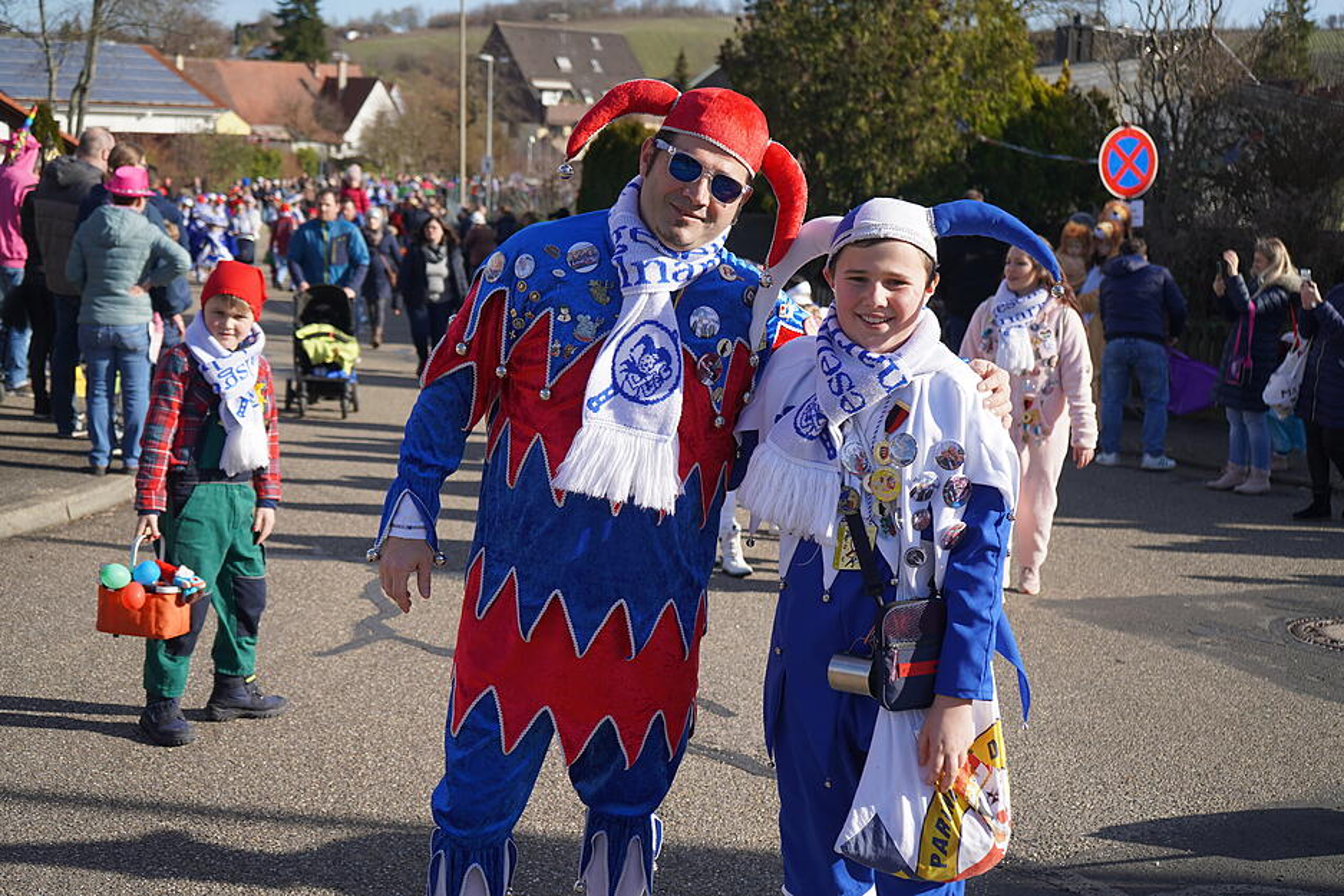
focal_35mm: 44
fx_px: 1643
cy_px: 448
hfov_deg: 44.5
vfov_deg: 30.5
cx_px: 672
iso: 100
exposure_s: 1/500
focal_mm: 44
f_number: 5
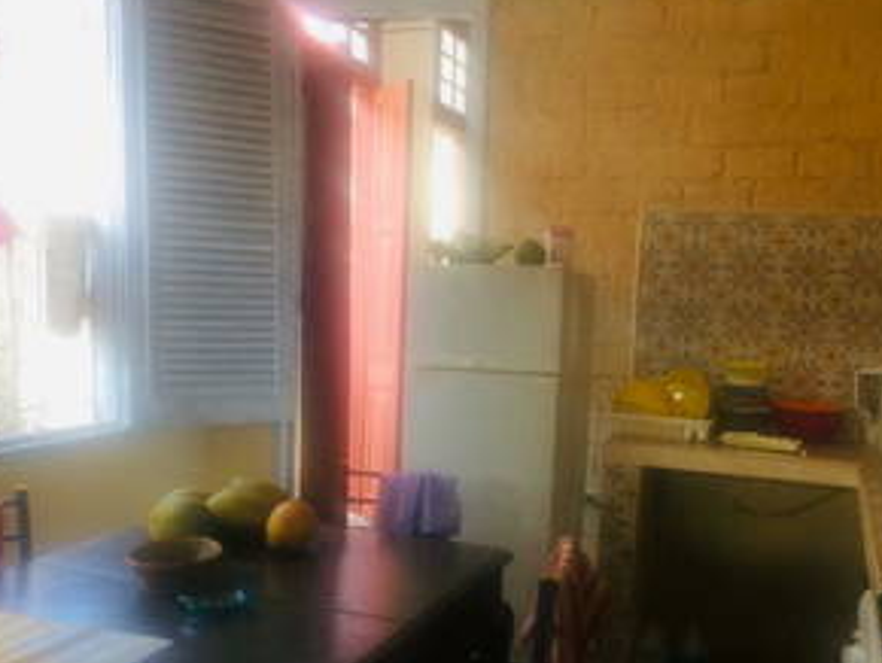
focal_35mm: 36
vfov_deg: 39.6
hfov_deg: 51.0
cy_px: 392
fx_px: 918
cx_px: 526
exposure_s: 1/30
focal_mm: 4.15
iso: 40
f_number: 2.2
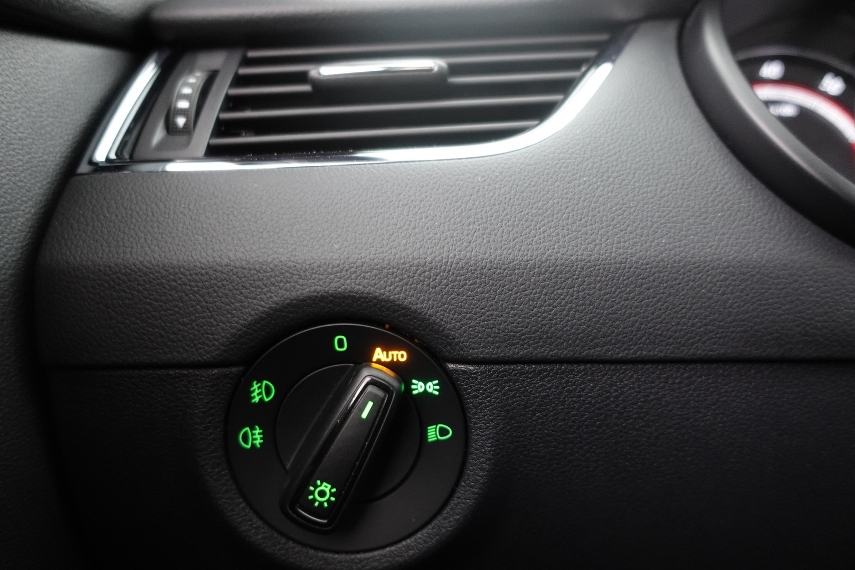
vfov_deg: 53.1
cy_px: 285
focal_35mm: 24
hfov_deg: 73.7
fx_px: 570
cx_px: 428
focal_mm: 9.4
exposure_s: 1/8
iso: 800
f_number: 1.8
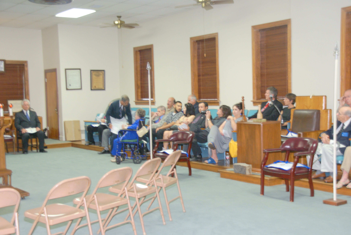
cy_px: 118
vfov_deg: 25.8
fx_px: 512
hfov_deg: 37.8
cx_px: 176
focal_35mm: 52
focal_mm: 35
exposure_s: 1/15
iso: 400
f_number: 5.6
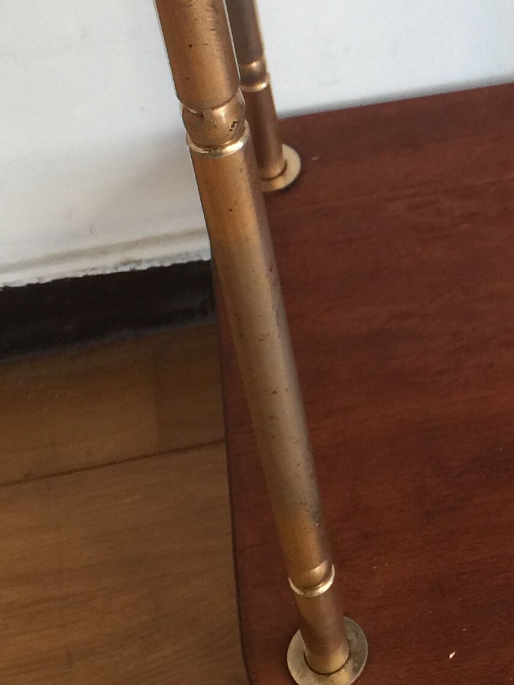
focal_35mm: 83
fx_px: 1643
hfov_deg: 17.1
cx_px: 582
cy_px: 31
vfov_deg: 22.8
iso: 32
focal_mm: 4.15
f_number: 2.2
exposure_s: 1/33
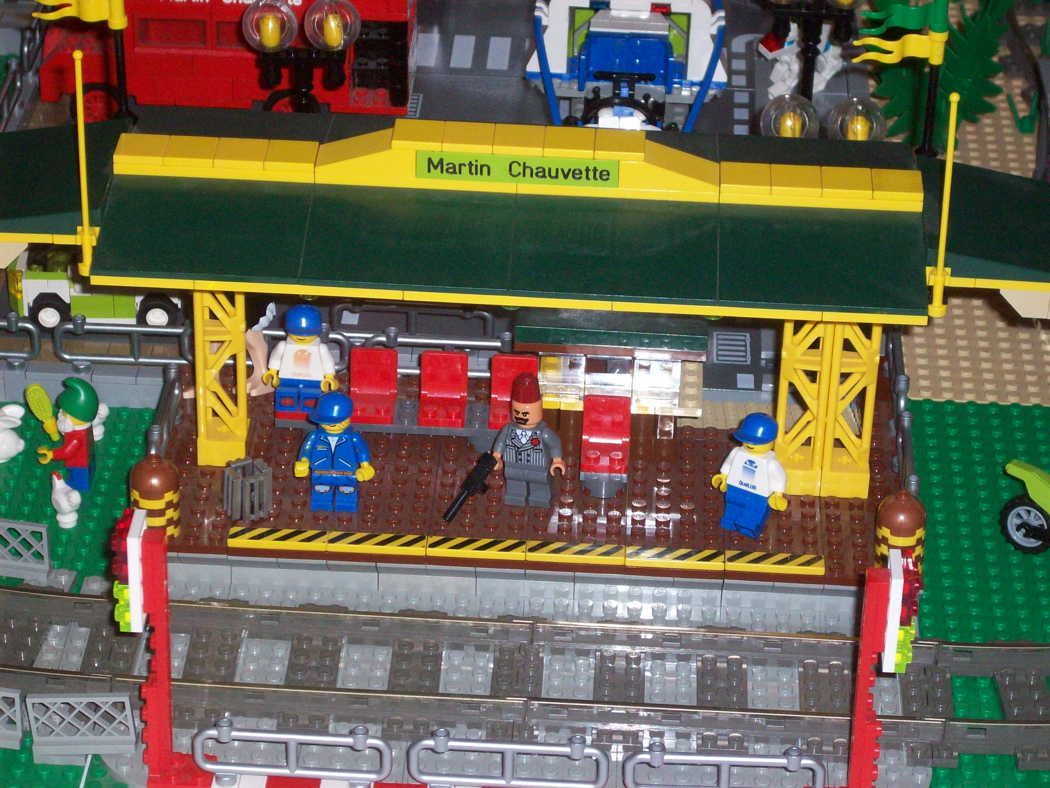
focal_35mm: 111
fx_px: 3367
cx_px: 525
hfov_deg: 17.7
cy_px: 394
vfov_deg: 13.3
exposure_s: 1/128
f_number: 5.2
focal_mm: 18.6
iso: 200
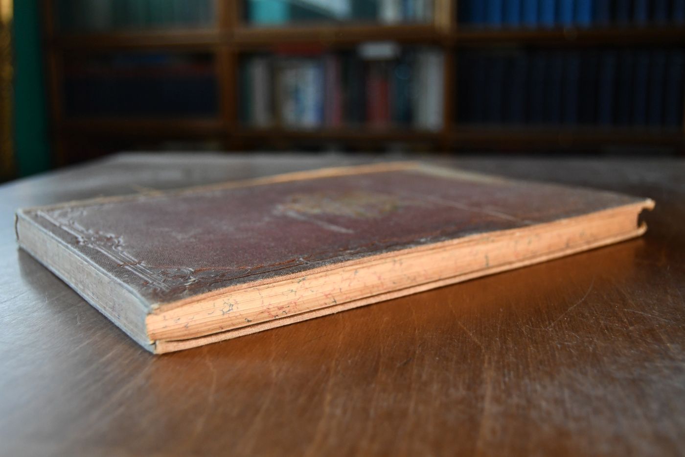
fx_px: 742
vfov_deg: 34.2
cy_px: 228
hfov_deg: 49.6
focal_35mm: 39
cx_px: 342
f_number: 4
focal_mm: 26
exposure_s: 1/125
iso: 1600
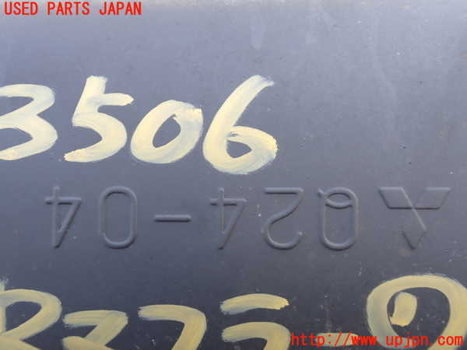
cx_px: 234
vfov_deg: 46.8
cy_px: 175
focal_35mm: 30
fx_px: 405
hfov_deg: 60.0
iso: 100
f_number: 3.2
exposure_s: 1/80
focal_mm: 5.4
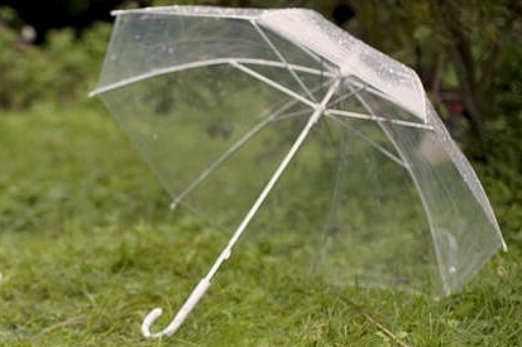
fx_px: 1754
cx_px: -49
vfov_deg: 11.3
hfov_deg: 16.4
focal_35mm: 121
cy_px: 189
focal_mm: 50
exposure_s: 1/800
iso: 500
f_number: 2
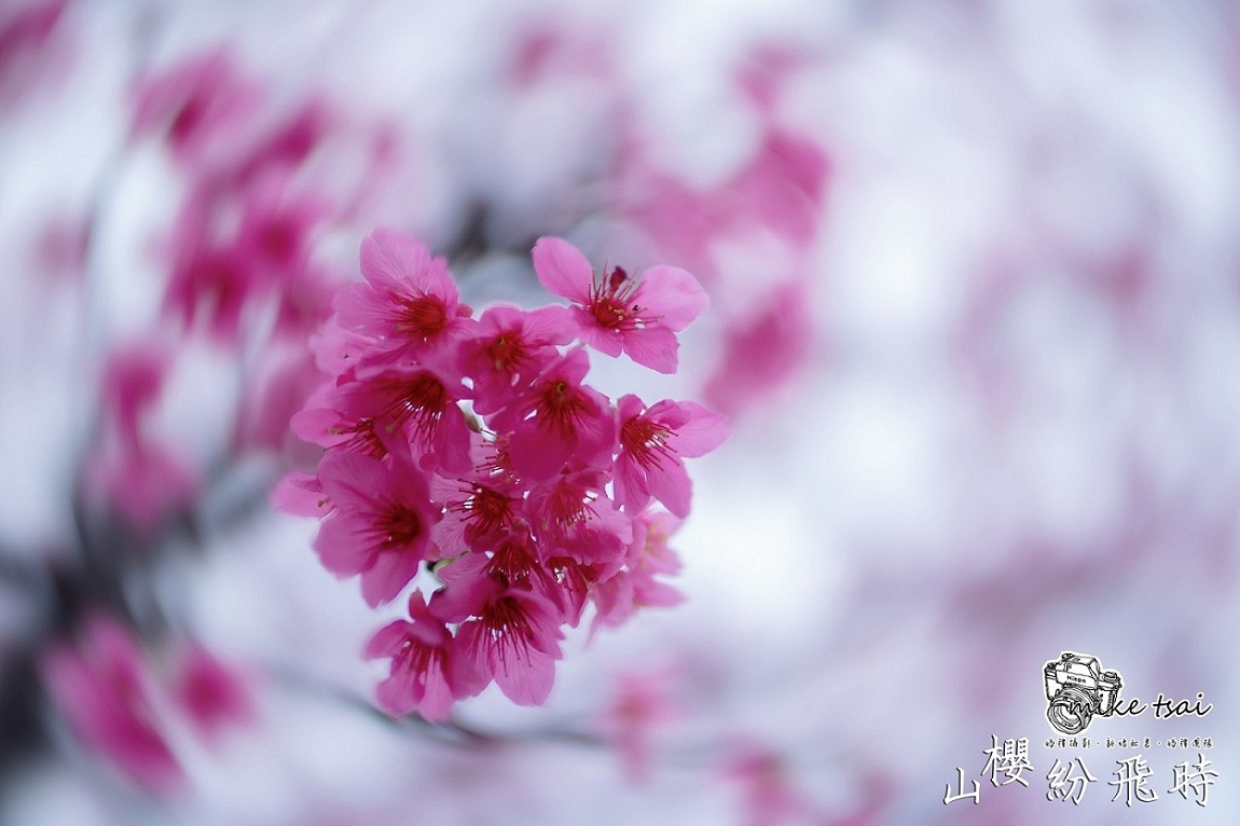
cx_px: 620
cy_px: 413
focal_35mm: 35
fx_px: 1205
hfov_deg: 54.4
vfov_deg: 37.8
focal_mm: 35
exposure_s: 1/1600
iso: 500
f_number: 1.6
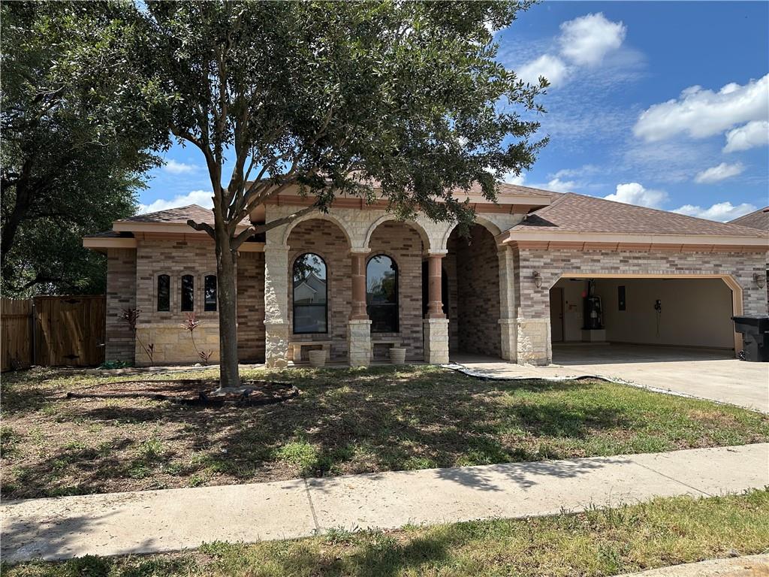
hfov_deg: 71.6
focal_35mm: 24
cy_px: 288
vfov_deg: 56.8
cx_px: 384
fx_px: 533
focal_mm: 6.86
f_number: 1.78
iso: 80
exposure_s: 1/3472
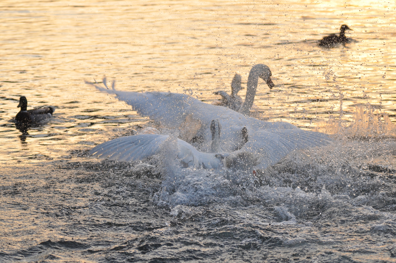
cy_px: 132
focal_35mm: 225
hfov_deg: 9.2
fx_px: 2472
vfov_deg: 6.1
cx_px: 198
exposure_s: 1/500
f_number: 5
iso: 640
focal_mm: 150
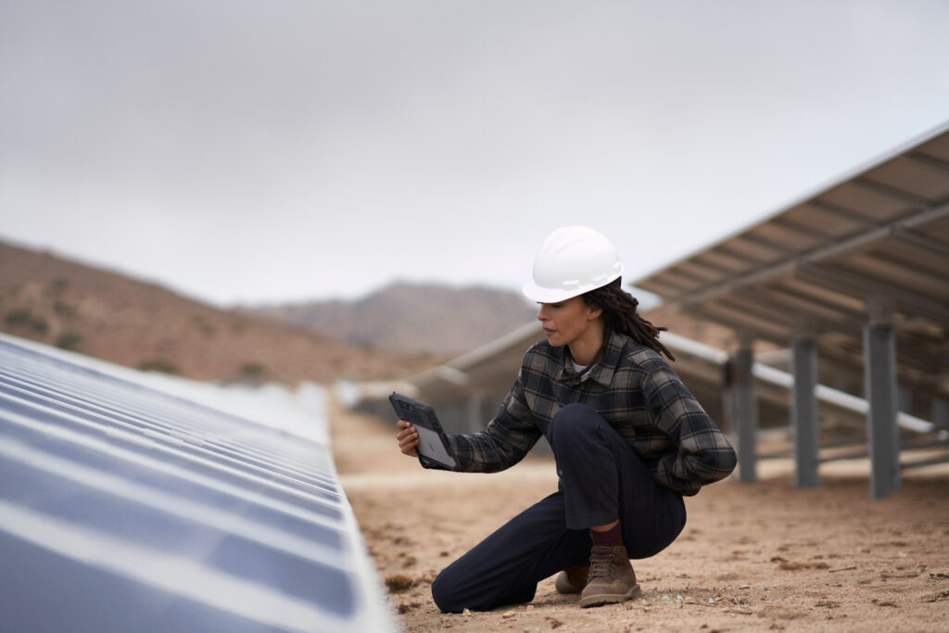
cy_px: 316
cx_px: 474
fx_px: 2241
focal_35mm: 85
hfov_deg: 23.9
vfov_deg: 16.1
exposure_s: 1/2000
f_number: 1.8
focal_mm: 85
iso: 80
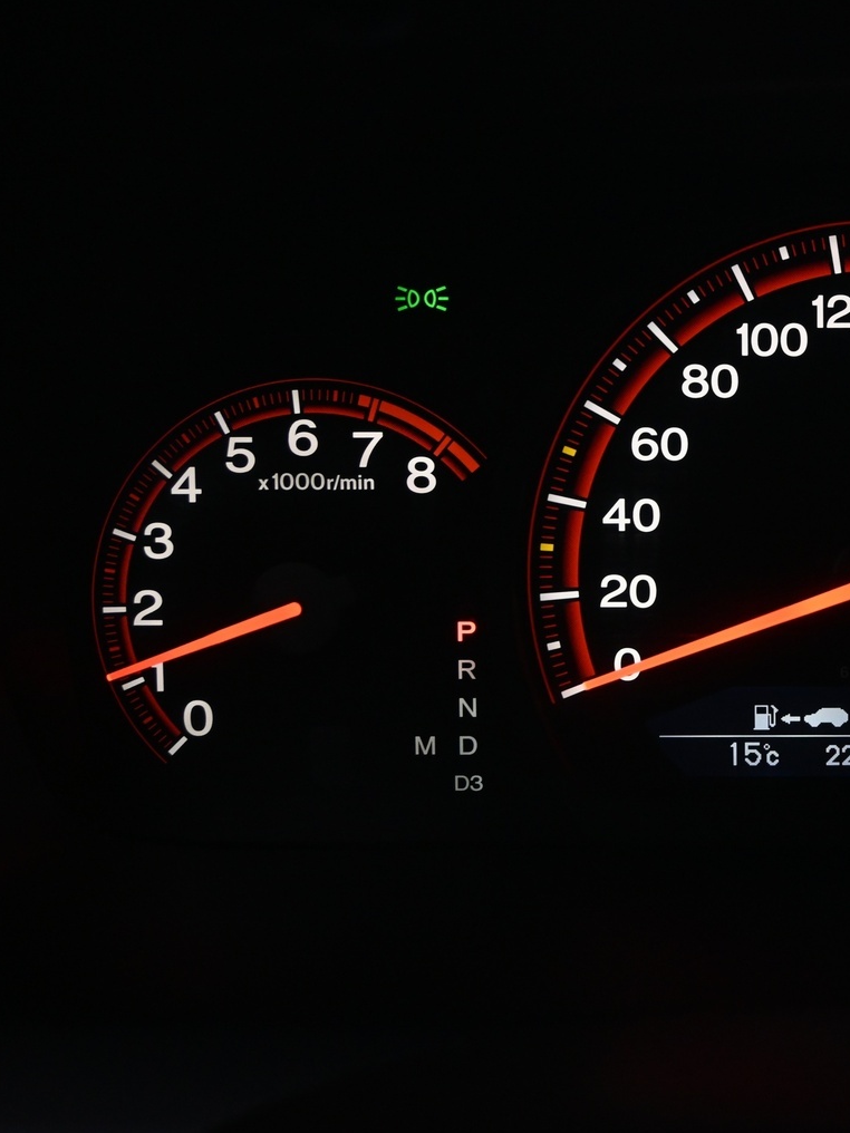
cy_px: 544
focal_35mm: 47
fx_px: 1544
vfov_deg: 40.3
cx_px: 873
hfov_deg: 28.6
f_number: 3.8
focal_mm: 20.5
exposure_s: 1/25
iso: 1600
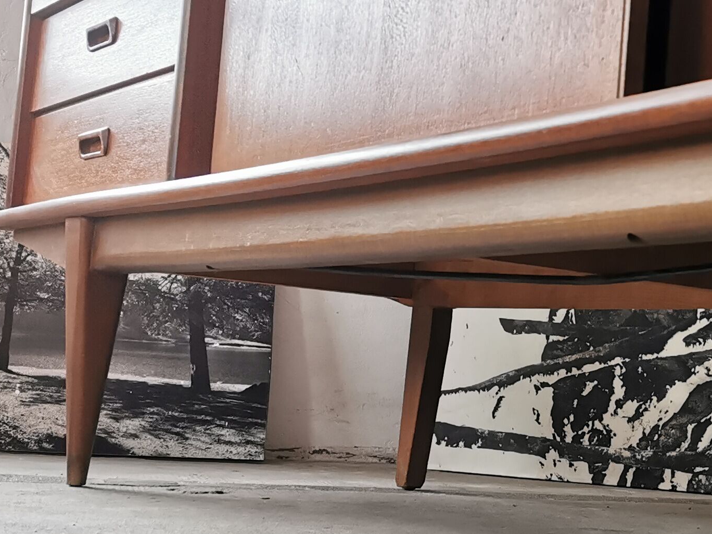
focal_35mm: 72
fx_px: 1481
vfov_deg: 20.4
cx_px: 850
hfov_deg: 24.5
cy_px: 321
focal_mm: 5.56
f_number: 1.6
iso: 160
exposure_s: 1/120
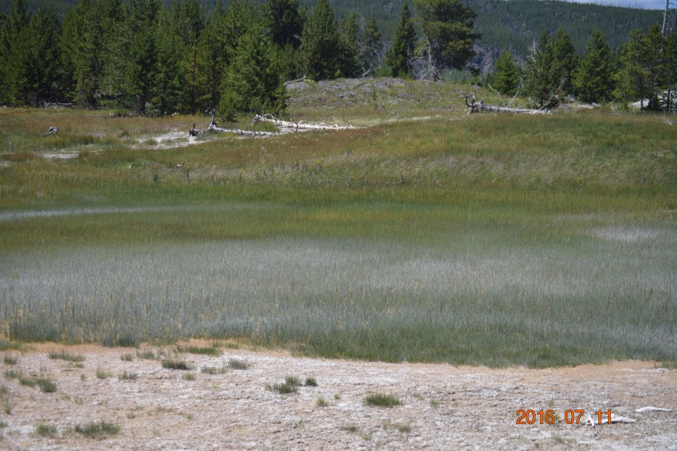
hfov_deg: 24.6
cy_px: 226
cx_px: 338
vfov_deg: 16.5
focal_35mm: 82
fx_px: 1551
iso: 200
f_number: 4
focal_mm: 55
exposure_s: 1/2000
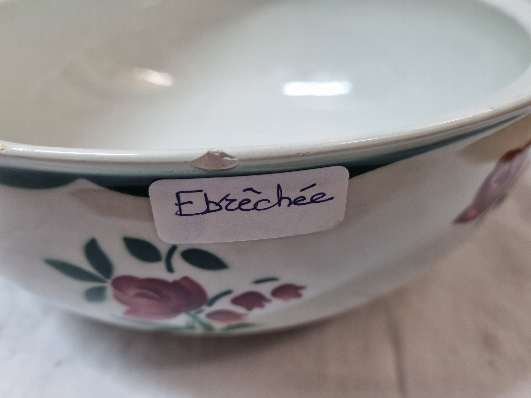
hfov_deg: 67.3
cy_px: 199
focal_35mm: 26
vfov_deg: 53.1
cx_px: 266
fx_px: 399
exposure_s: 1/50
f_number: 1.8
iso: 250
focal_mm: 5.4
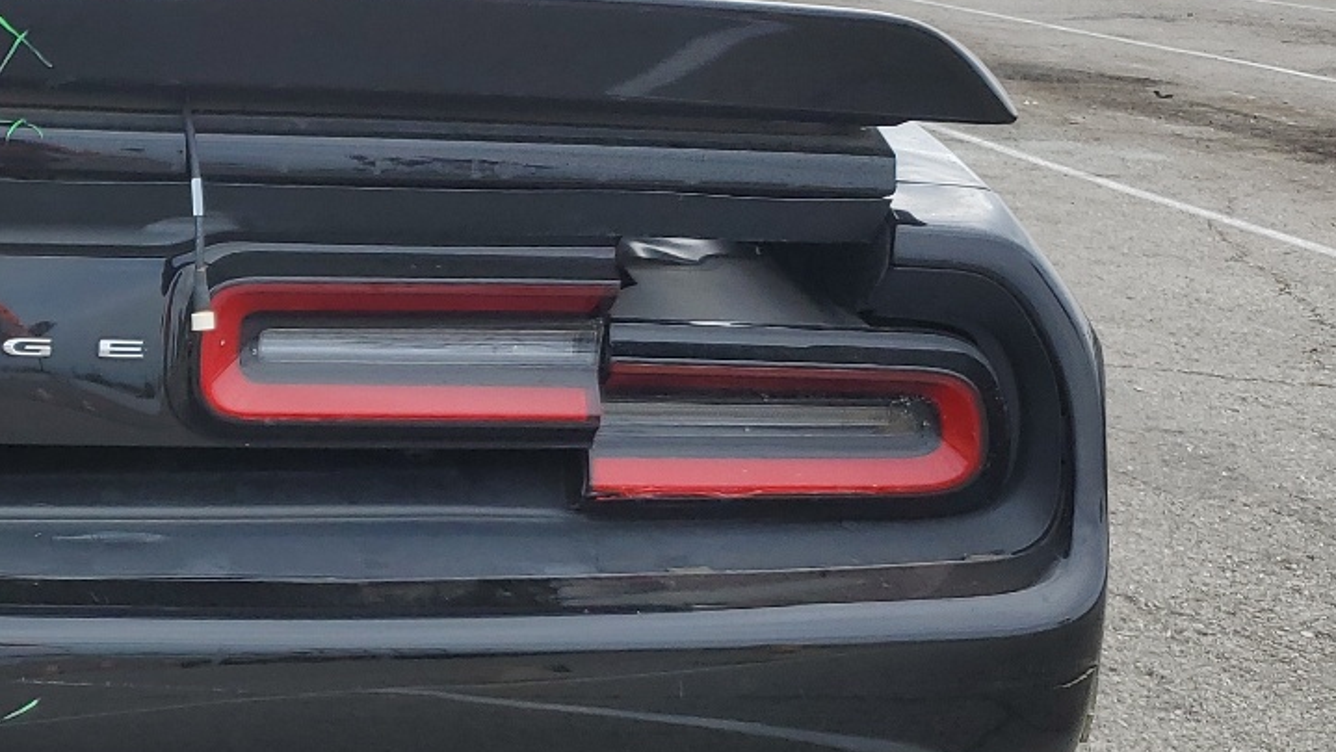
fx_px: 2233
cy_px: 462
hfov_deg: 30.5
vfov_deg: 19.1
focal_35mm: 63
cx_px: -61
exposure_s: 1/1250
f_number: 1.5
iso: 50
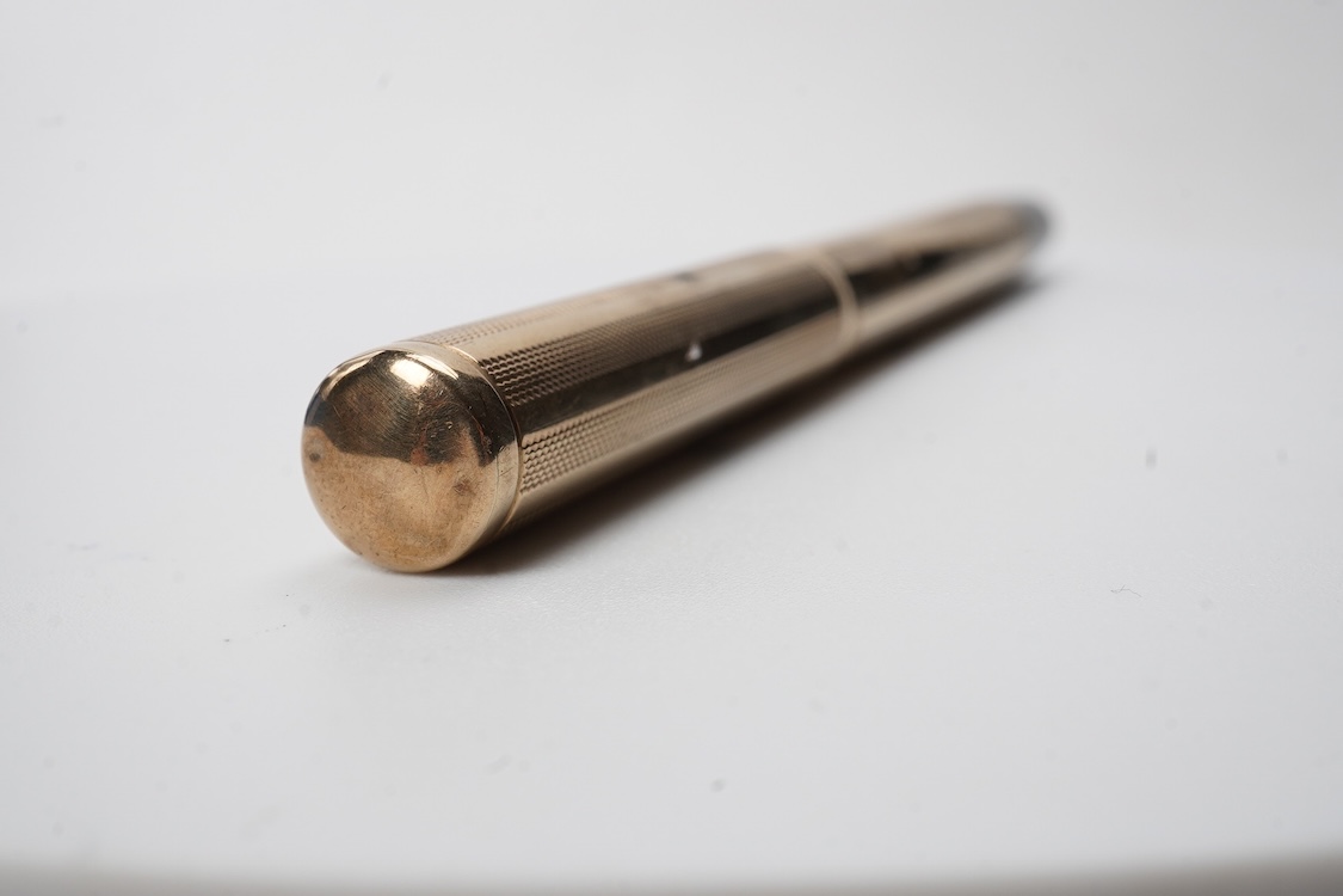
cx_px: 672
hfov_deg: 43.6
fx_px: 1679
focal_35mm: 45
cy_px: 448
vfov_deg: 29.9
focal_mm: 30
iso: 400
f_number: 22
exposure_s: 1/100
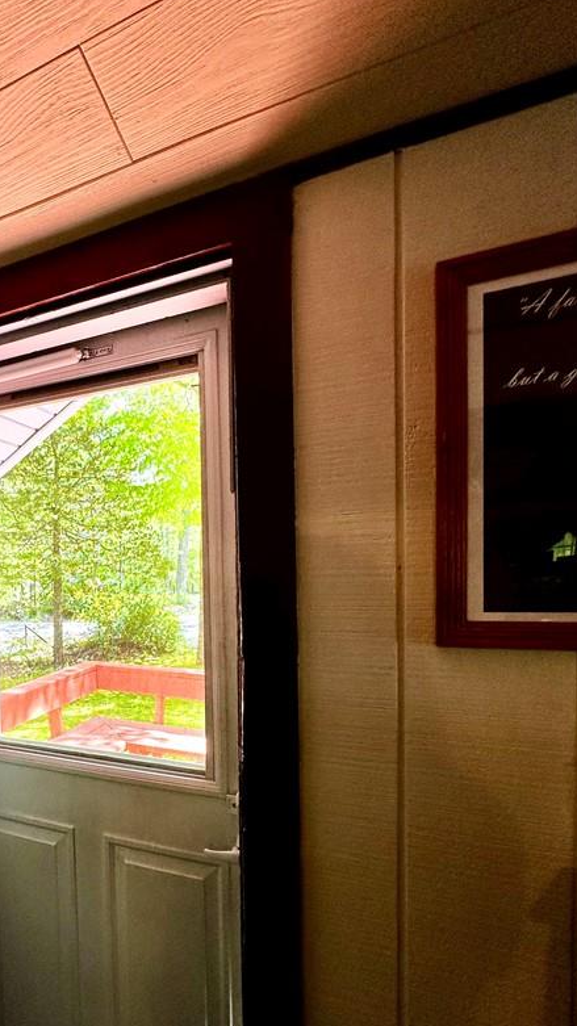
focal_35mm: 20
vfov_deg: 86.0
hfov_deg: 51.6
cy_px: 594
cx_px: 100
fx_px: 544
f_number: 2.2
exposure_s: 1/99
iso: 100
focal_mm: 2.22
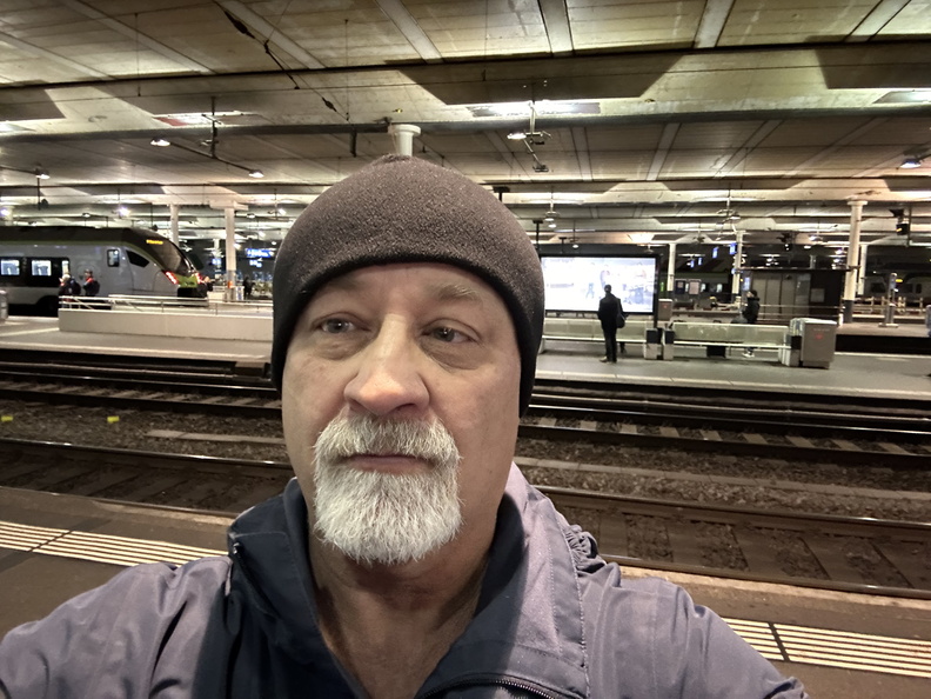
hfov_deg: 73.9
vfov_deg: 58.9
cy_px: 350
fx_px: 619
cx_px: 466
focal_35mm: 23
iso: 500
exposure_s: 1/17
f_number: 1.9
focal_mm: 2.69
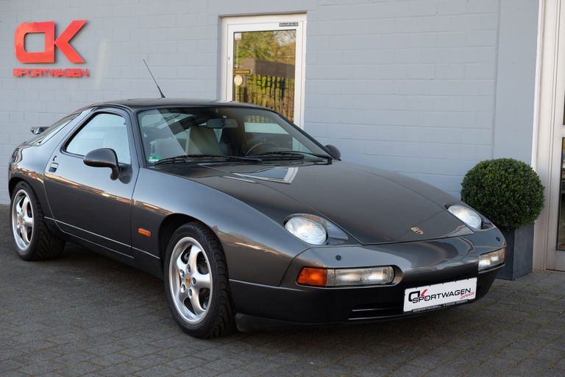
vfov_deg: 25.1
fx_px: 847
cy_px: 188
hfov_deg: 36.9
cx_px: 282
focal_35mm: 54
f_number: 4
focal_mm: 35.8
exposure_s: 1/140
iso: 200
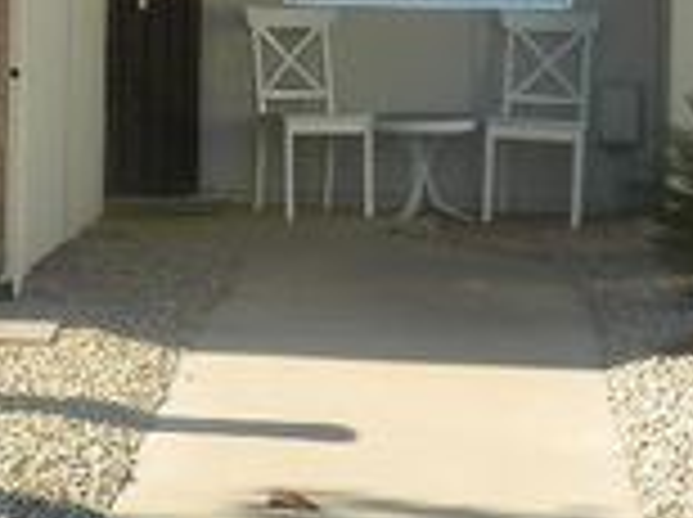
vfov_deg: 9.6
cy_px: 38
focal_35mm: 153
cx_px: -392
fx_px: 3058
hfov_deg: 12.2
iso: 80
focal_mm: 8.4
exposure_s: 1/320
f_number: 3.6
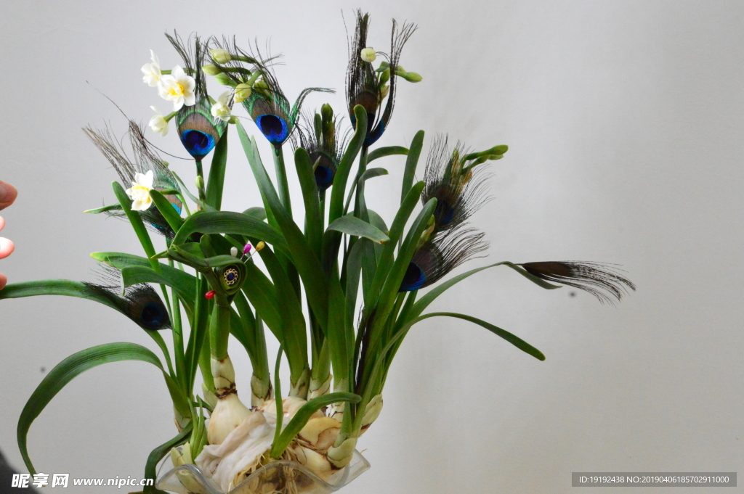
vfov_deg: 17.5
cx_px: 372
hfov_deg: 26.0
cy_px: 247
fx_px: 1611
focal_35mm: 78
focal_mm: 52
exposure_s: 1/250
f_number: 22
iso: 5600
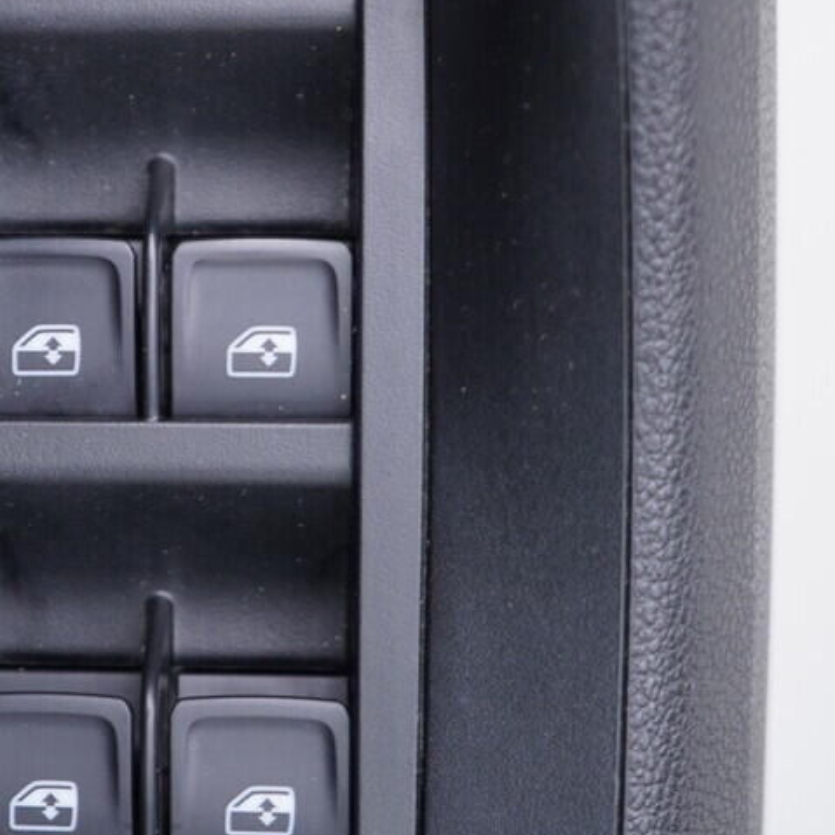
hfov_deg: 18.6
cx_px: 84
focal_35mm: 92
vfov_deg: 18.9
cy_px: 317
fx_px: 2511
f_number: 2.8
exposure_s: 1/40
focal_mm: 24
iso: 250
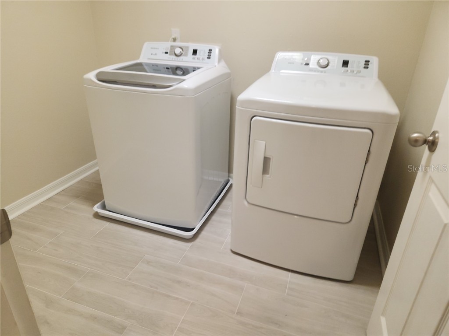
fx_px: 298
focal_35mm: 23
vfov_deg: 58.9
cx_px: 224
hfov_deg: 73.9
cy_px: 168
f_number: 1.8
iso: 125
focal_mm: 5.4
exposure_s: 1/60
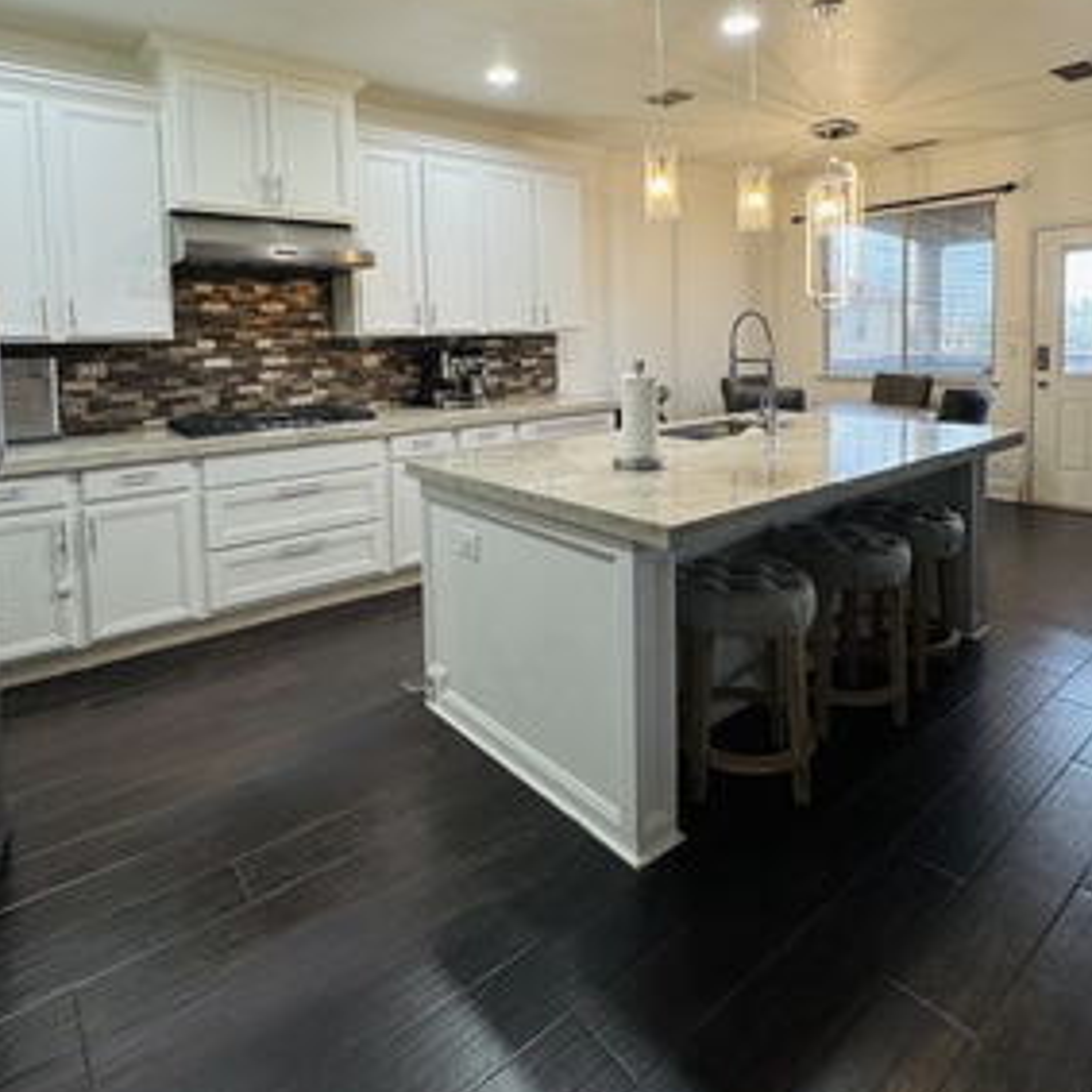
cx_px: 560
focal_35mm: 21
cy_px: 378
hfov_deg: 72.1
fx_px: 749
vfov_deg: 70.4
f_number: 2.2
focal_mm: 2.22
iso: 200
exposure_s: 1/120
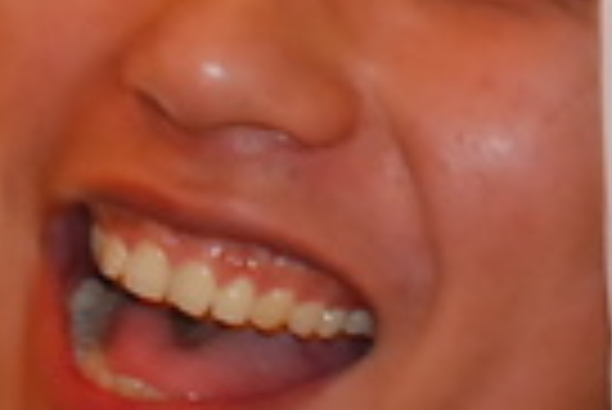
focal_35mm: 336
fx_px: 5718
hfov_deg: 6.0
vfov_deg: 4.1
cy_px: -248
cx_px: 1094
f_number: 4.5
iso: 800
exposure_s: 1/40
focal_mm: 38
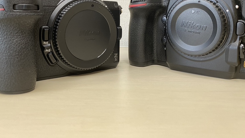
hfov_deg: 58.0
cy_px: 32
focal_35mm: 34
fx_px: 221
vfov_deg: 33.9
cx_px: 123
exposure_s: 1/60
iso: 200
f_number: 1.8
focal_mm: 4.25
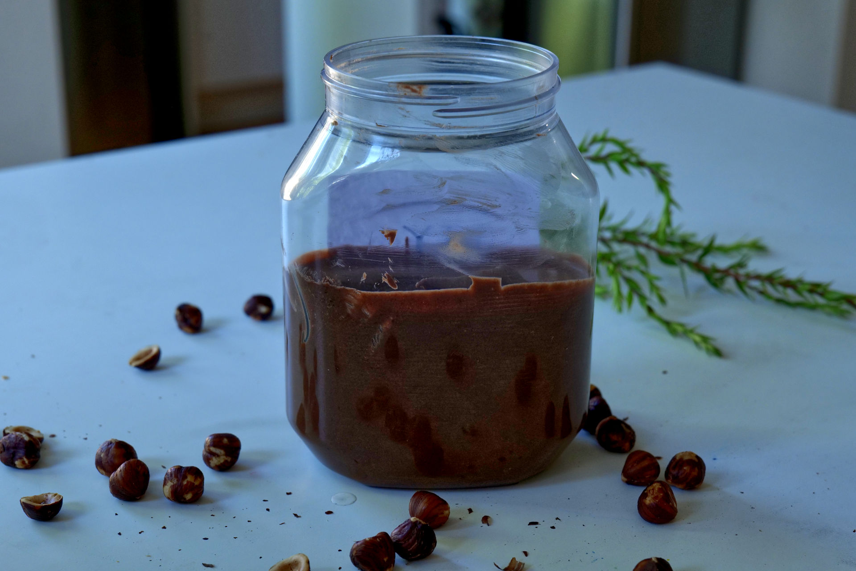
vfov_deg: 22.6
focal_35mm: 60
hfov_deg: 33.4
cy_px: 286
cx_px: 428
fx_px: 1427
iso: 2000
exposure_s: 1/60
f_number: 9
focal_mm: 60
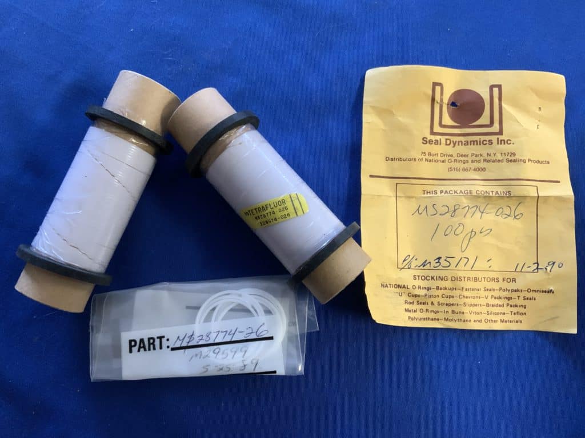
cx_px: 292
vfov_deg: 48.2
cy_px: 219
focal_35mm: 29
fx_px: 490
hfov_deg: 61.7
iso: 250
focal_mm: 3
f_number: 1.8
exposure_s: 1/60
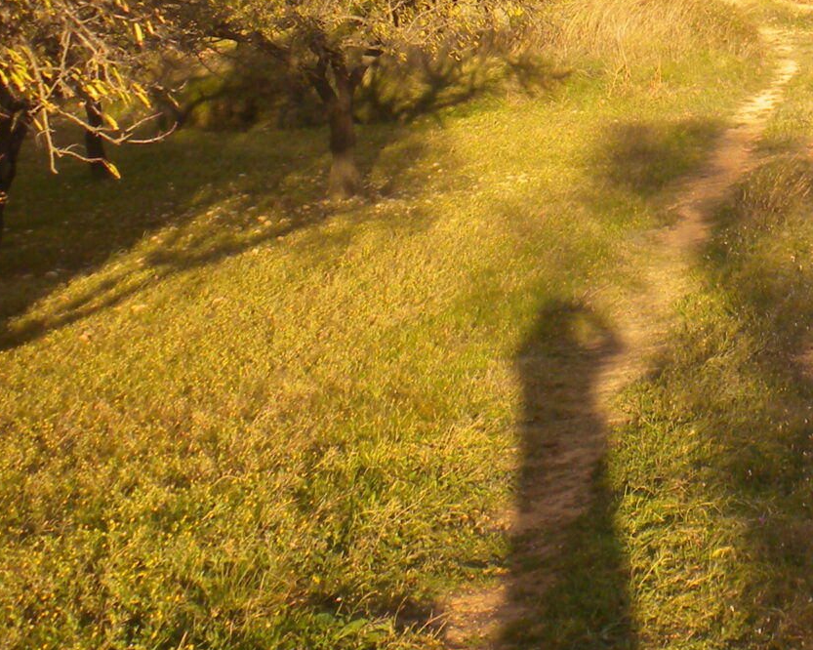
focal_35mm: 111
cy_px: 34
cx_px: 736
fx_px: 2670
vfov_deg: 13.7
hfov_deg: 17.1
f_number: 3.5
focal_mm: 6.6
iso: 64
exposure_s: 1/305
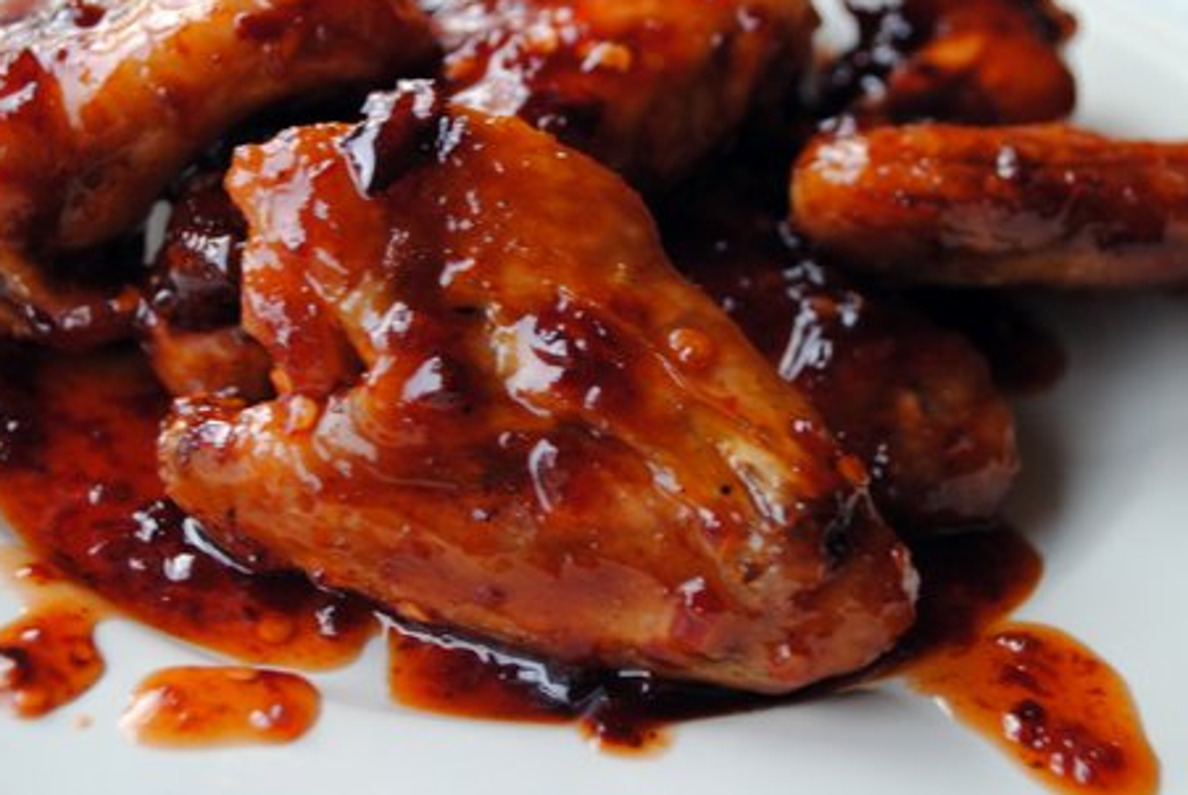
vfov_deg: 22.0
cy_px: 259
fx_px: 2039
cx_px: 601
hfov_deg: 32.5
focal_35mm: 62
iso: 360
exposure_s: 1/30
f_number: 4.5
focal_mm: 29
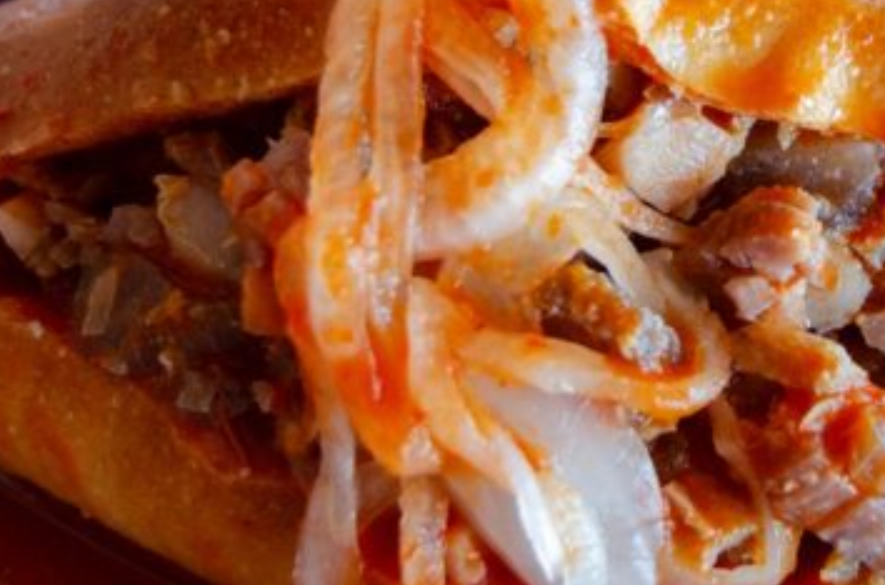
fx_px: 3187
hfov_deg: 15.7
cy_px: 142
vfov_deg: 10.5
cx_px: 752
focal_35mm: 130
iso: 900
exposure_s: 1/60
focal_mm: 40
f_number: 5
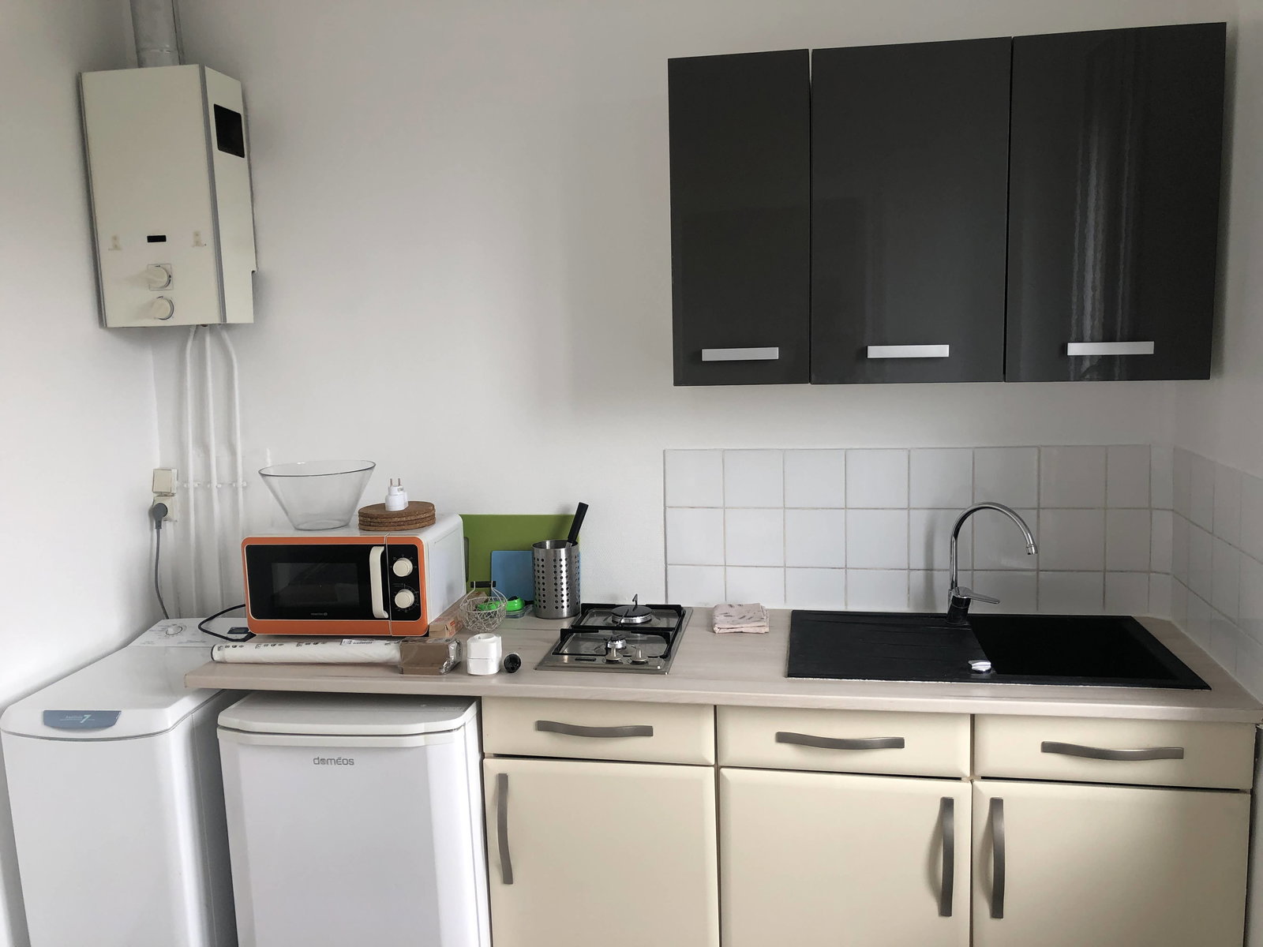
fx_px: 1022
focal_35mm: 28
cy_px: 474
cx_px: 632
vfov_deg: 49.7
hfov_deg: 63.4
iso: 50
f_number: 1.8
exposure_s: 1/120
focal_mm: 4
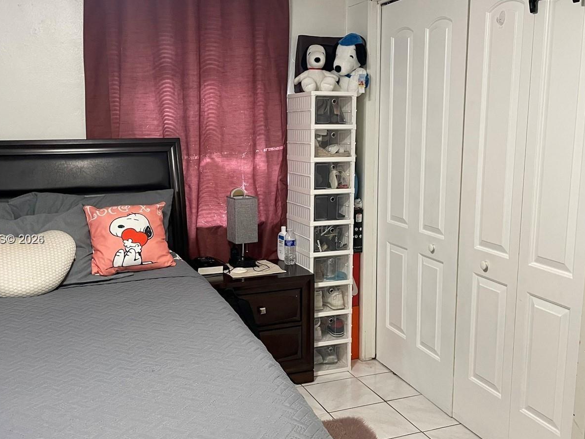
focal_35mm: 35
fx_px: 591
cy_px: 240
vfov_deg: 40.6
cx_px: 284
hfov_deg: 52.6
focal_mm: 4.2
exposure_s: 1/60
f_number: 1.6
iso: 160
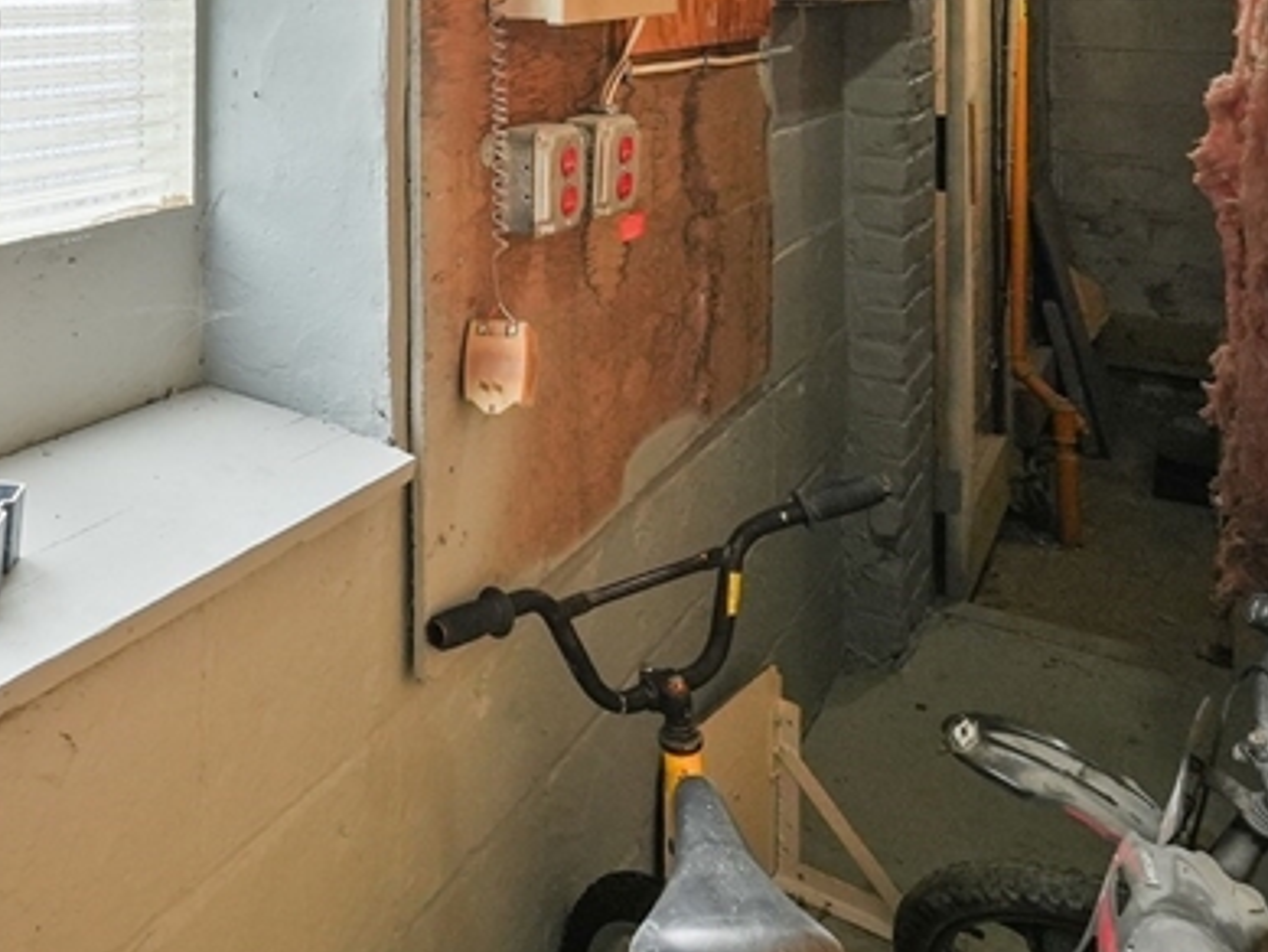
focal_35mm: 38
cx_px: 264
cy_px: -70
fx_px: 1392
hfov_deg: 46.5
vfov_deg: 33.4
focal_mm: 10
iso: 500
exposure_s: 1/80
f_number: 6.3
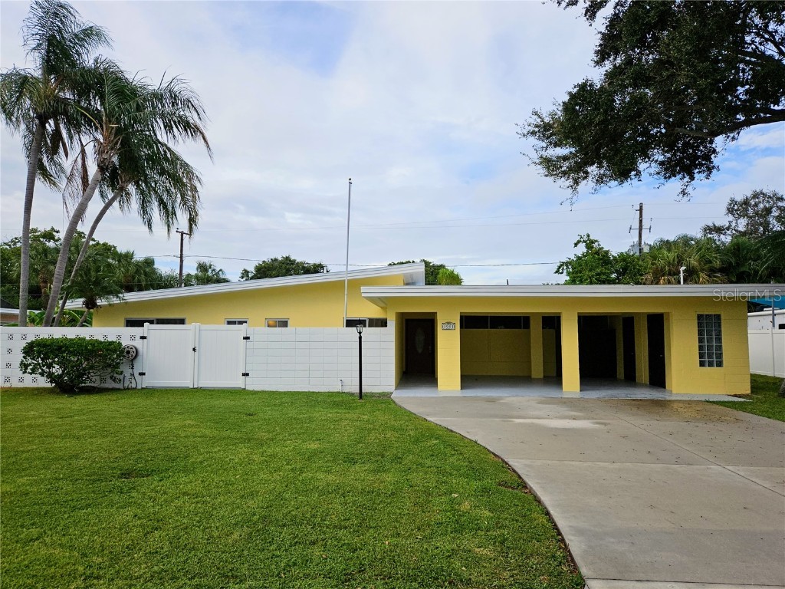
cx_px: 392
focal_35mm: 23
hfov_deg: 73.9
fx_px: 522
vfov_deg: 58.9
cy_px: 294
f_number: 1.8
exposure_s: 1/1834
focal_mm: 5.4
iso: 25
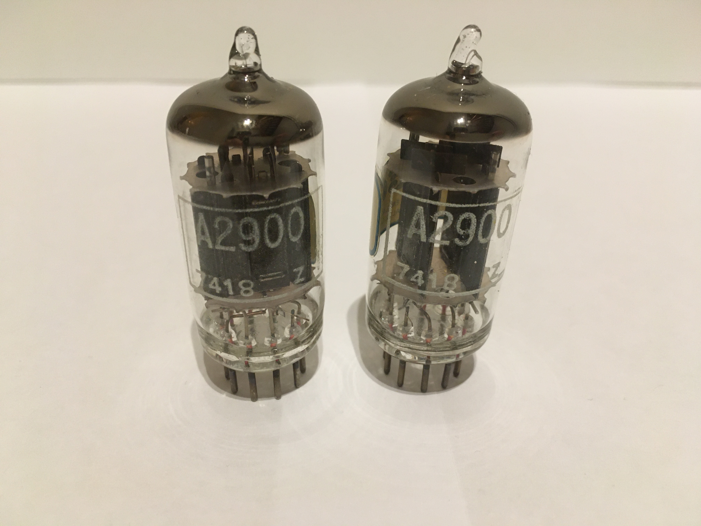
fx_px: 587
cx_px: 350
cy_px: 263
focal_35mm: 29
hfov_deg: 61.7
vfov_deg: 48.2
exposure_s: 1/33
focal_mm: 4.15
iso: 200
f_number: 2.2
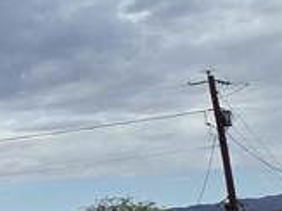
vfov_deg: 14.3
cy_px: 202
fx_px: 830
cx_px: -640
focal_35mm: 102
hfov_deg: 10.4
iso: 50
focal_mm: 2.2
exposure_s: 1/1824
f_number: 2.2
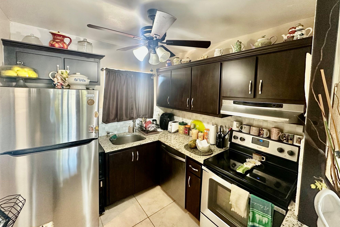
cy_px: 101
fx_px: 142
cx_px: 171
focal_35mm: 15
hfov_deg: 100.4
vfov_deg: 77.0
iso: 400
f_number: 2.2
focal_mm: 2.22
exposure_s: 1/60
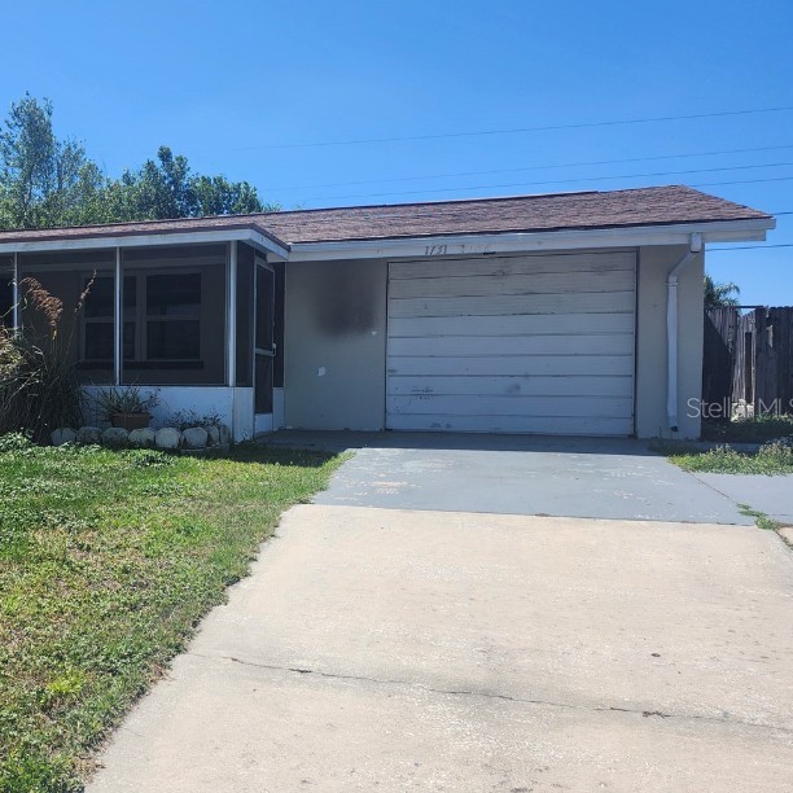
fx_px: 881
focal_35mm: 34
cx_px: 145
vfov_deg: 48.4
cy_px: 407
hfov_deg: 45.7
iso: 25
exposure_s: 1/2005
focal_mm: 5.54
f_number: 1.8
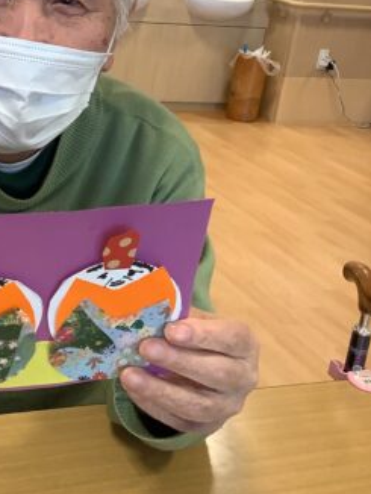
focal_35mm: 57
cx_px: 32
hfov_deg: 24.9
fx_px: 813
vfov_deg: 33.7
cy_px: 205
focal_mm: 3.3
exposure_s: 1/60
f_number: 2.4
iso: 125
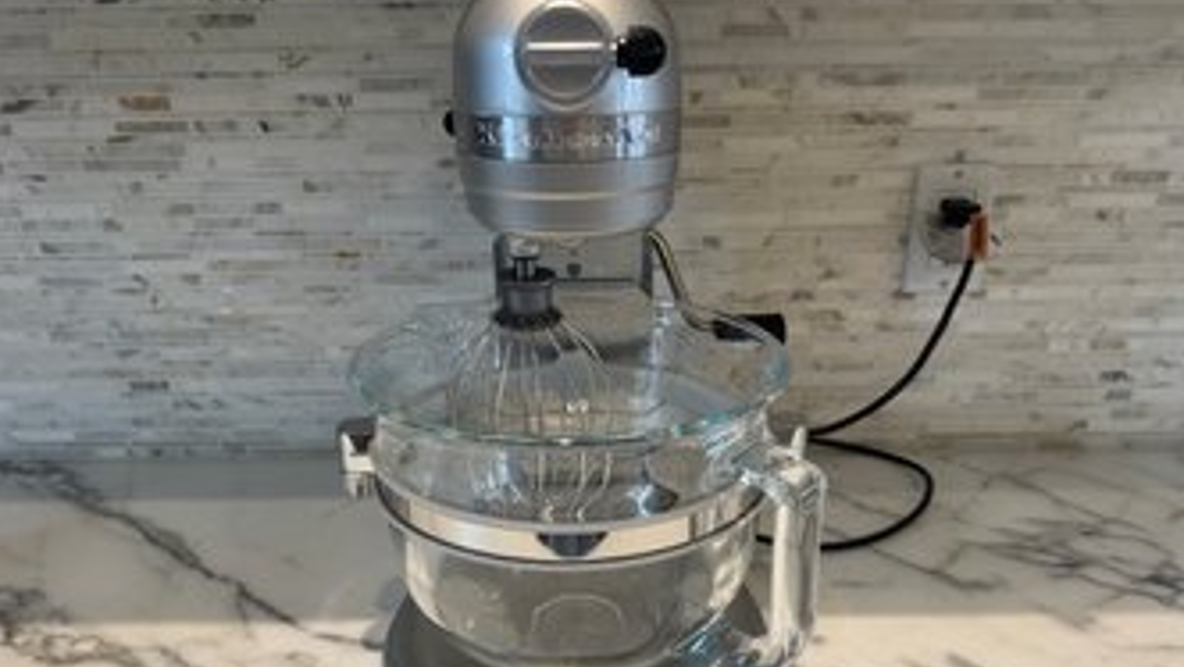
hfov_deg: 69.8
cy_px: 405
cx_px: 601
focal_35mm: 27
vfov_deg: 42.7
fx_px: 848
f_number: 1.78
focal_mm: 6.76
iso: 200
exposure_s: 1/120
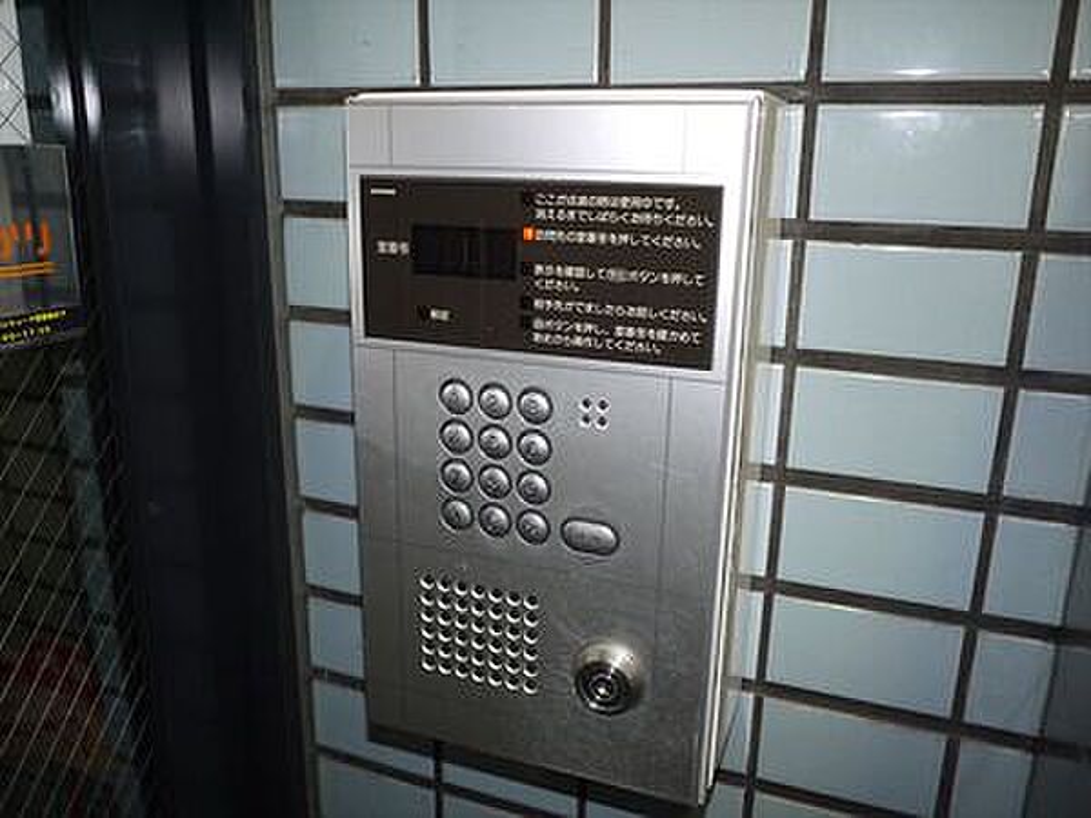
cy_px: 409
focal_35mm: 28
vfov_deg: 49.7
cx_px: 546
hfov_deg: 63.4
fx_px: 882
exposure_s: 1/60
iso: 640
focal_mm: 14
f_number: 2.5
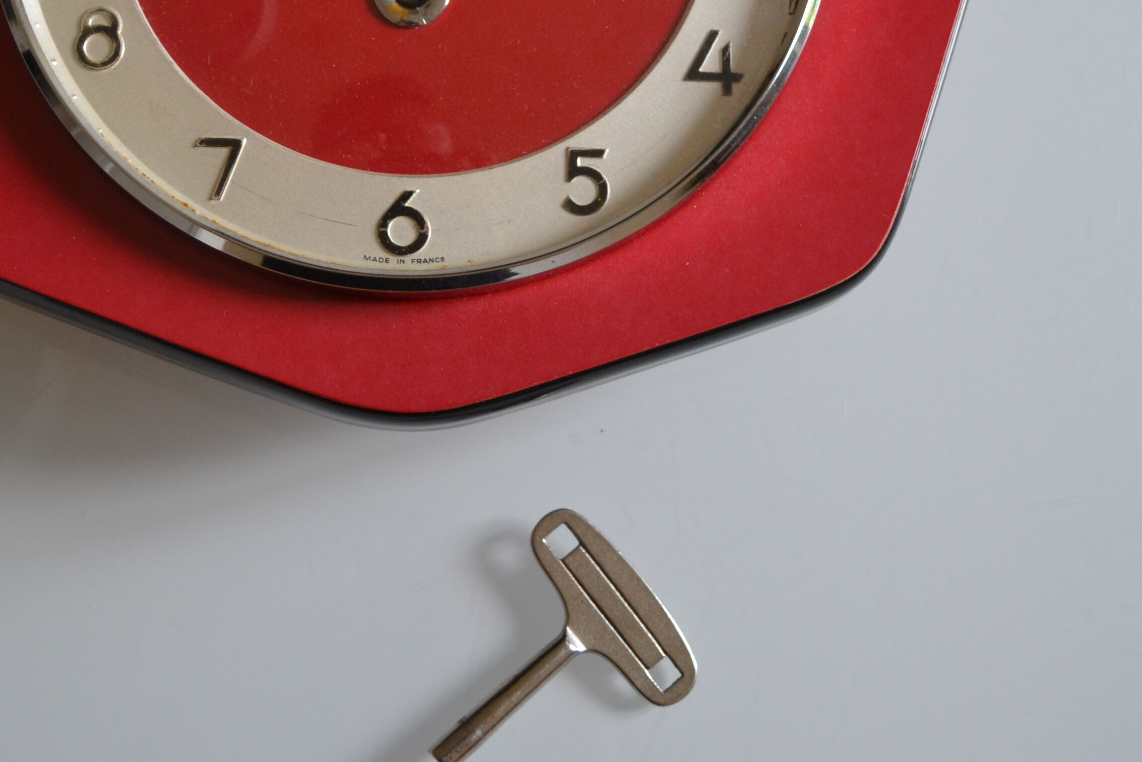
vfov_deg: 21.9
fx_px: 1935
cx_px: 503
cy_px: 109
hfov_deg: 32.8
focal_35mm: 61
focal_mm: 20
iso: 400
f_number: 3.8
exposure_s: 1/40
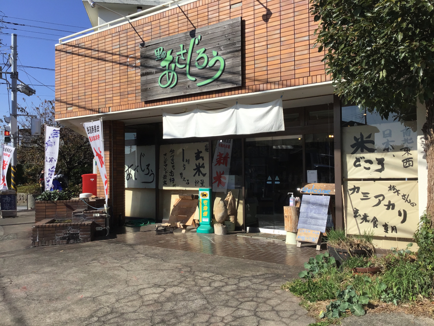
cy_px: 163
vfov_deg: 45.4
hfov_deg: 58.4
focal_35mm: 31
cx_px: 217
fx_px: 389
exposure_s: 1/1381
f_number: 2.4
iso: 25
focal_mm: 3.3
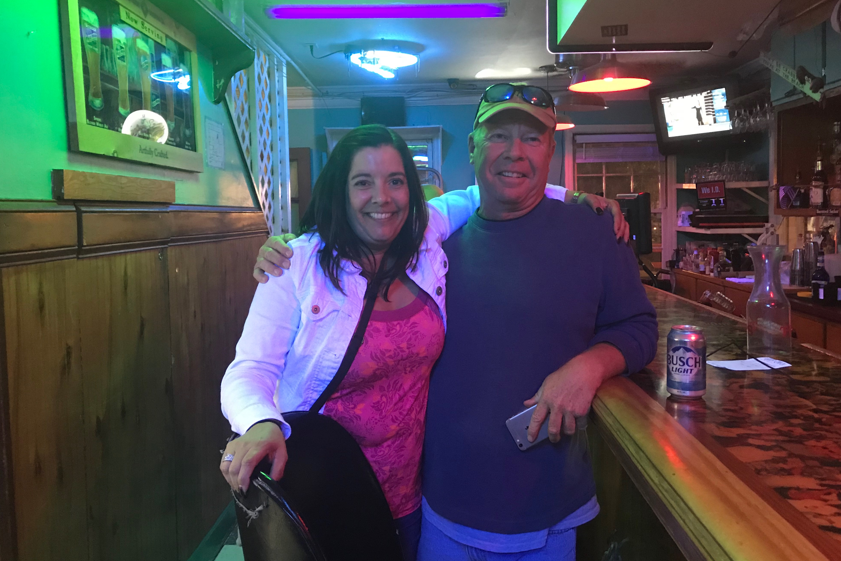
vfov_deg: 43.5
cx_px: 429
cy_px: 252
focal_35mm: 30
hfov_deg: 61.9
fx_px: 701
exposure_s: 1/4
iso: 100
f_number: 1.8
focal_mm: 3.99
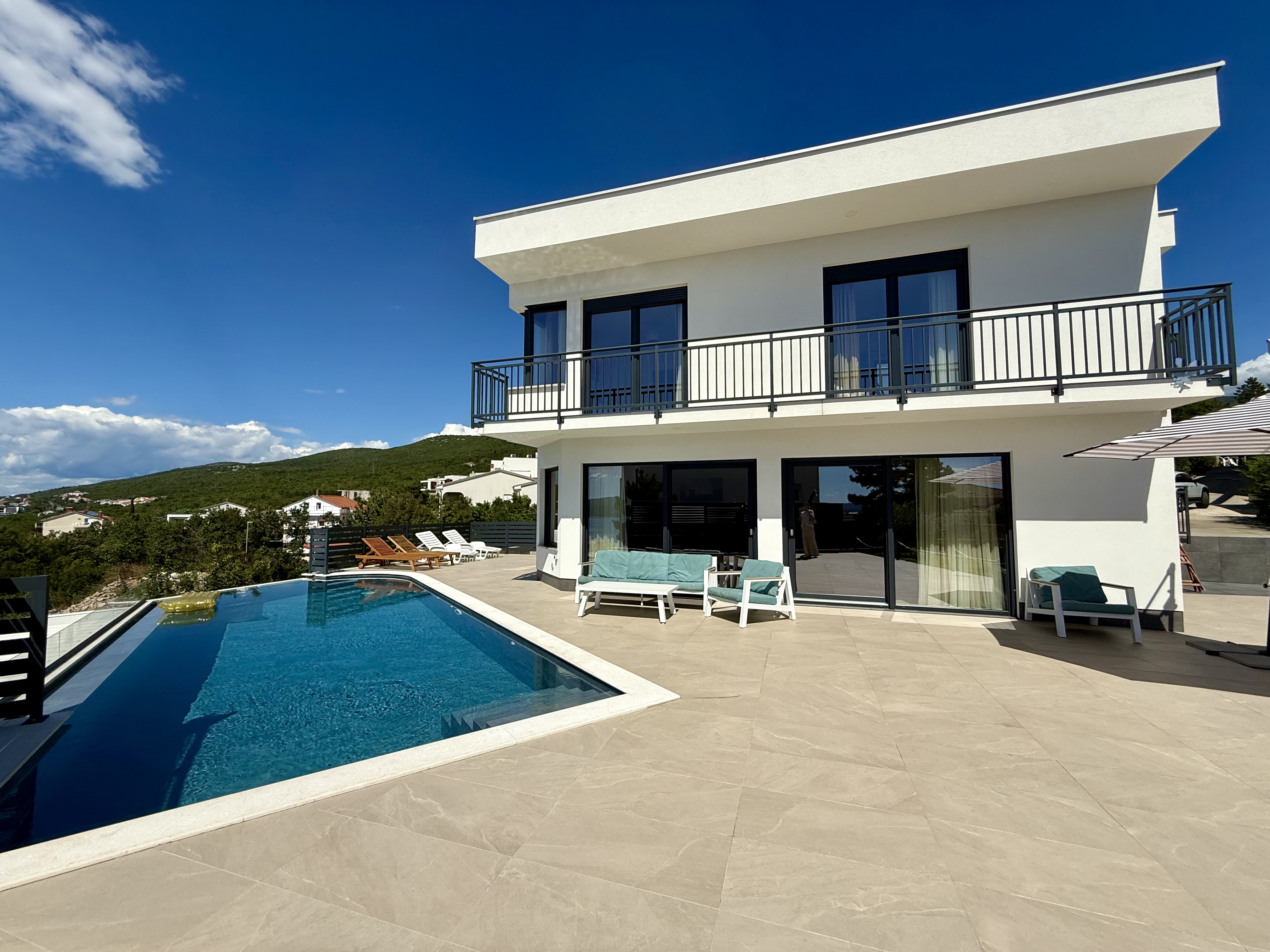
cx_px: 635
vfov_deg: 85.7
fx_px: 514
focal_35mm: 14
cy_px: 476
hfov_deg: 102.1
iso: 50
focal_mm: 2.22
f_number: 2.2
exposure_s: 1/4425
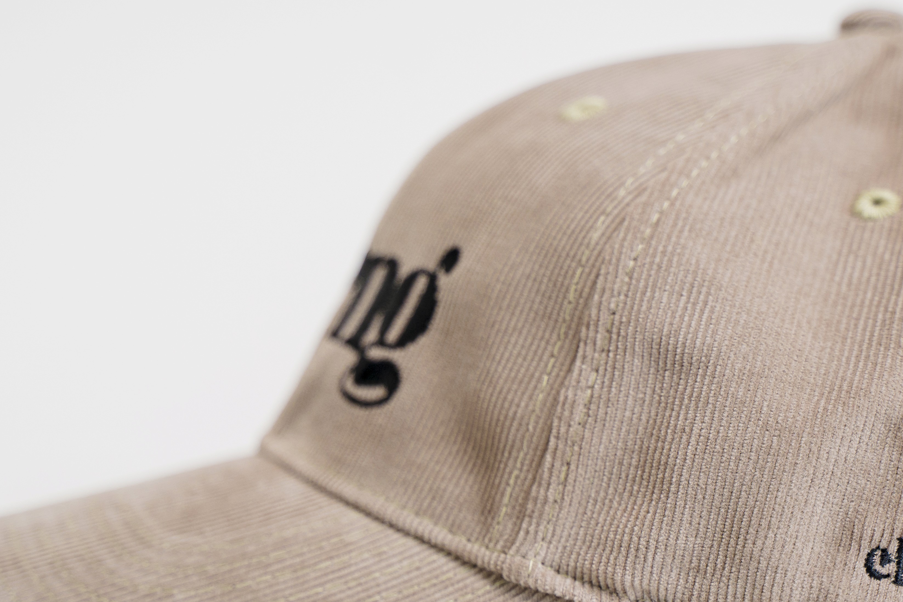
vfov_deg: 13.4
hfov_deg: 20.0
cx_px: 572
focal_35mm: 102
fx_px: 2558
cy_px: 358
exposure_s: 1/125
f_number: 2.8
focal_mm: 56
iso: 250
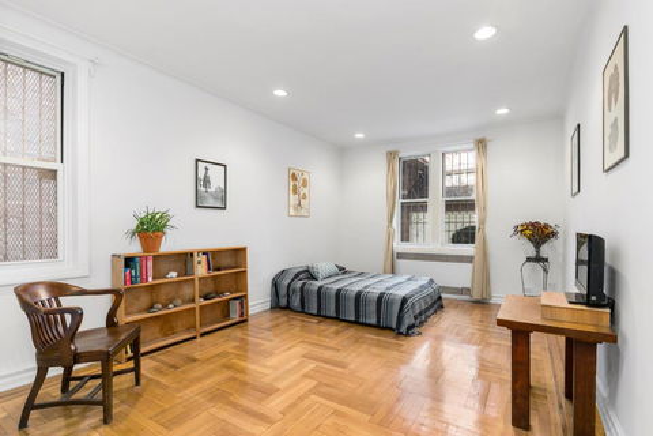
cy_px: 218
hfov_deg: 92.4
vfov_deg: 69.7
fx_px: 313
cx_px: 326
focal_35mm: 17
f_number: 8
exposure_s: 1/2.5
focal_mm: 11.5
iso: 100
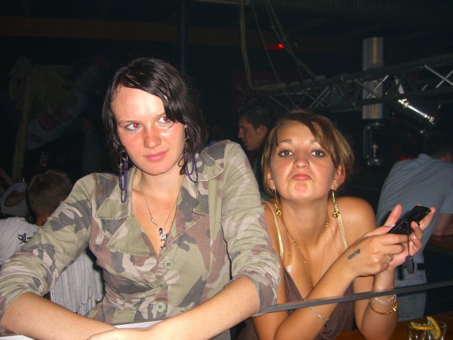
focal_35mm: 38
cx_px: 226
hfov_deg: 49.0
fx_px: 497
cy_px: 170
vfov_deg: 37.7
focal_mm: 7.9
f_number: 2.8
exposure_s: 1/60
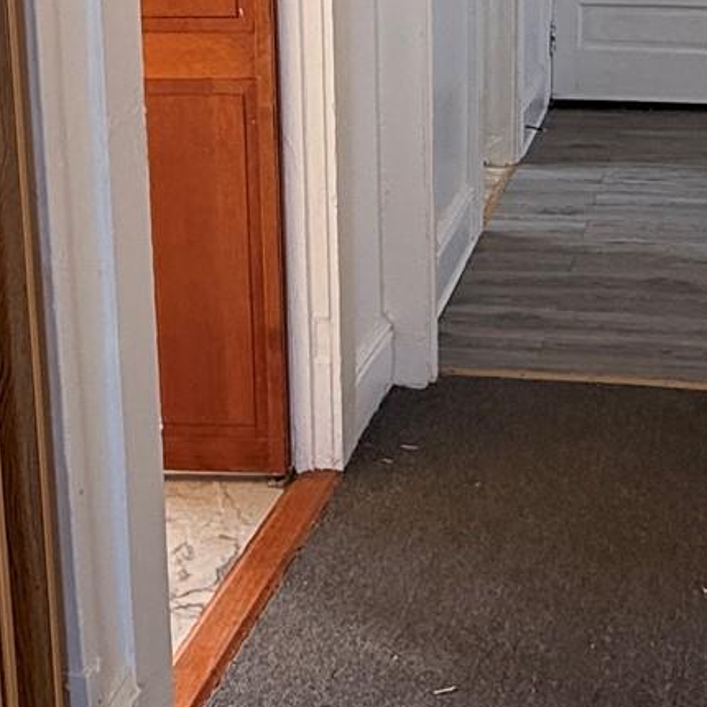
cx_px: 400
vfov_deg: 28.4
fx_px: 1363
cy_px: 127
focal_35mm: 59
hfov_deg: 29.0
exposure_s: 1/121
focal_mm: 2.22
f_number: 2.2
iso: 125
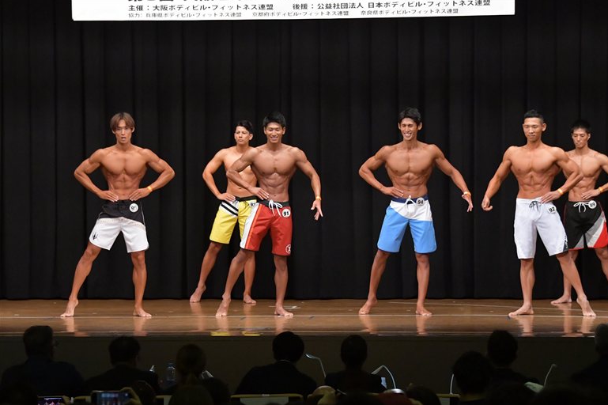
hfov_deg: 16.0
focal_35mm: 128
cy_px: 202
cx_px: 306
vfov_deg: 10.7
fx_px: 2161
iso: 6400
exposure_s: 1/400
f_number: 5.6
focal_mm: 85
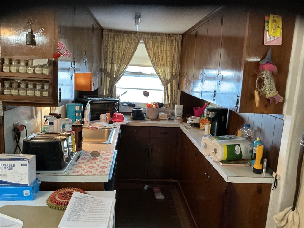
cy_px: 114
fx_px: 255
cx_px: 152
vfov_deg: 48.2
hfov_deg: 61.7
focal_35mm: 29
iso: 320
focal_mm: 3
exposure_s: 1/40
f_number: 1.8
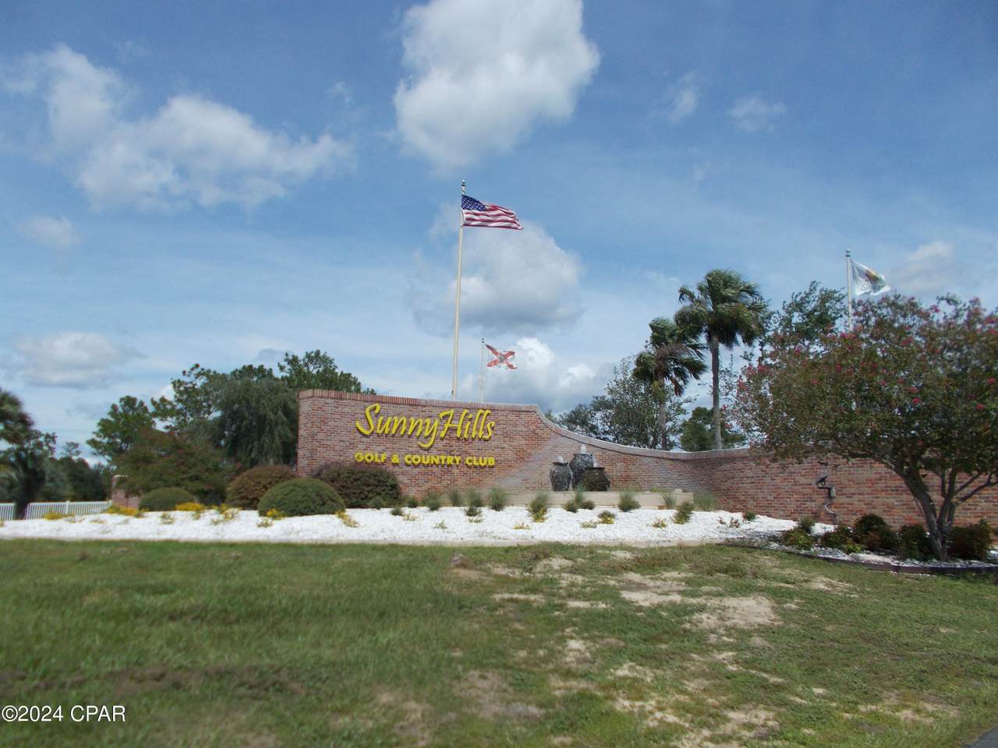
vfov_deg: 53.1
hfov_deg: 67.3
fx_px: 750
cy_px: 374
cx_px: 499
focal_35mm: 26
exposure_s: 1/250
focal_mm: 4.6
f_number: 8
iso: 80
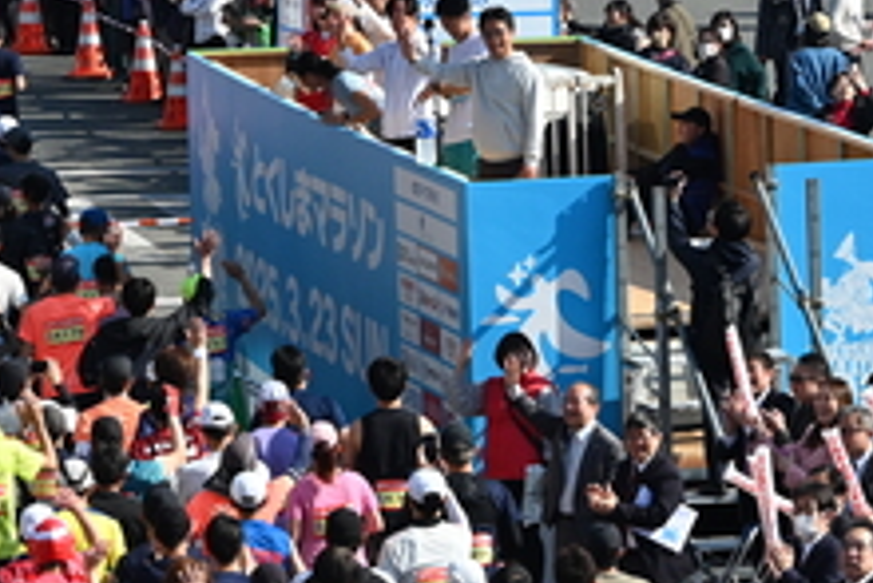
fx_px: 9269
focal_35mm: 382
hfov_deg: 5.4
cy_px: 216
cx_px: 369
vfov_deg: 3.6
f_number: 11
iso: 1250
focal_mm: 140
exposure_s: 1/2000
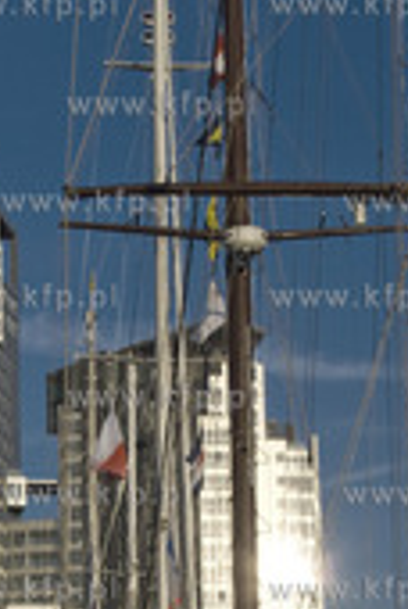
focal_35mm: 123
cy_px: 684
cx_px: 50
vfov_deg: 16.1
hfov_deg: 11.1
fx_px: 2085
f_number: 9
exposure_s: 1/1000
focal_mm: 35
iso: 100
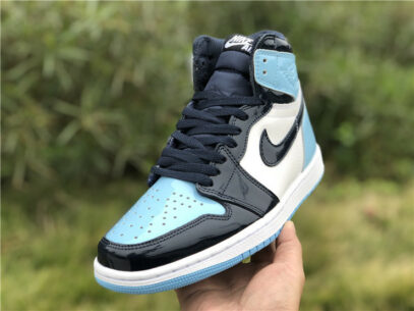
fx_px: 622
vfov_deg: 28.0
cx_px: 207
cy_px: 156
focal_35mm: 52
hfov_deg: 36.8
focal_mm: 6
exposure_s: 1/106
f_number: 2.4
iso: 16
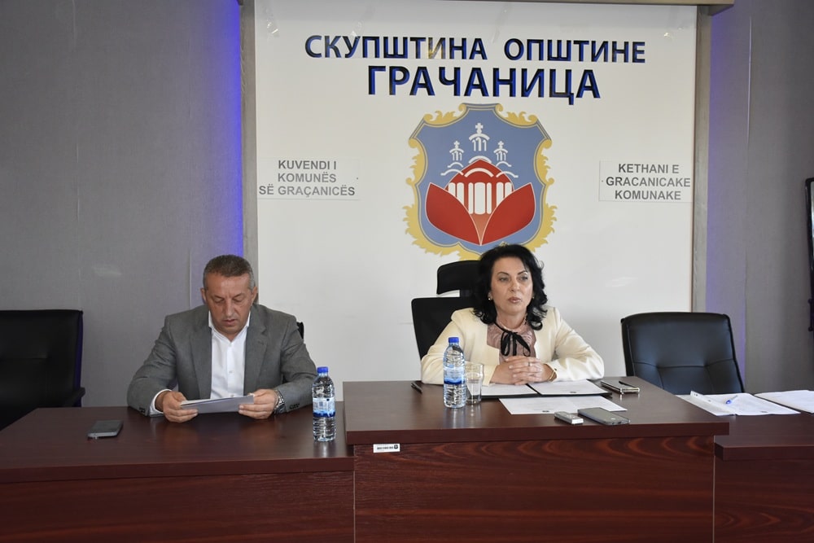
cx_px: 407
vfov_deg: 36.9
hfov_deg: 53.1
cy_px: 272
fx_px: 814
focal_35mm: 36
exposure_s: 1/100
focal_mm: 24
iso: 1250
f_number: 5.6
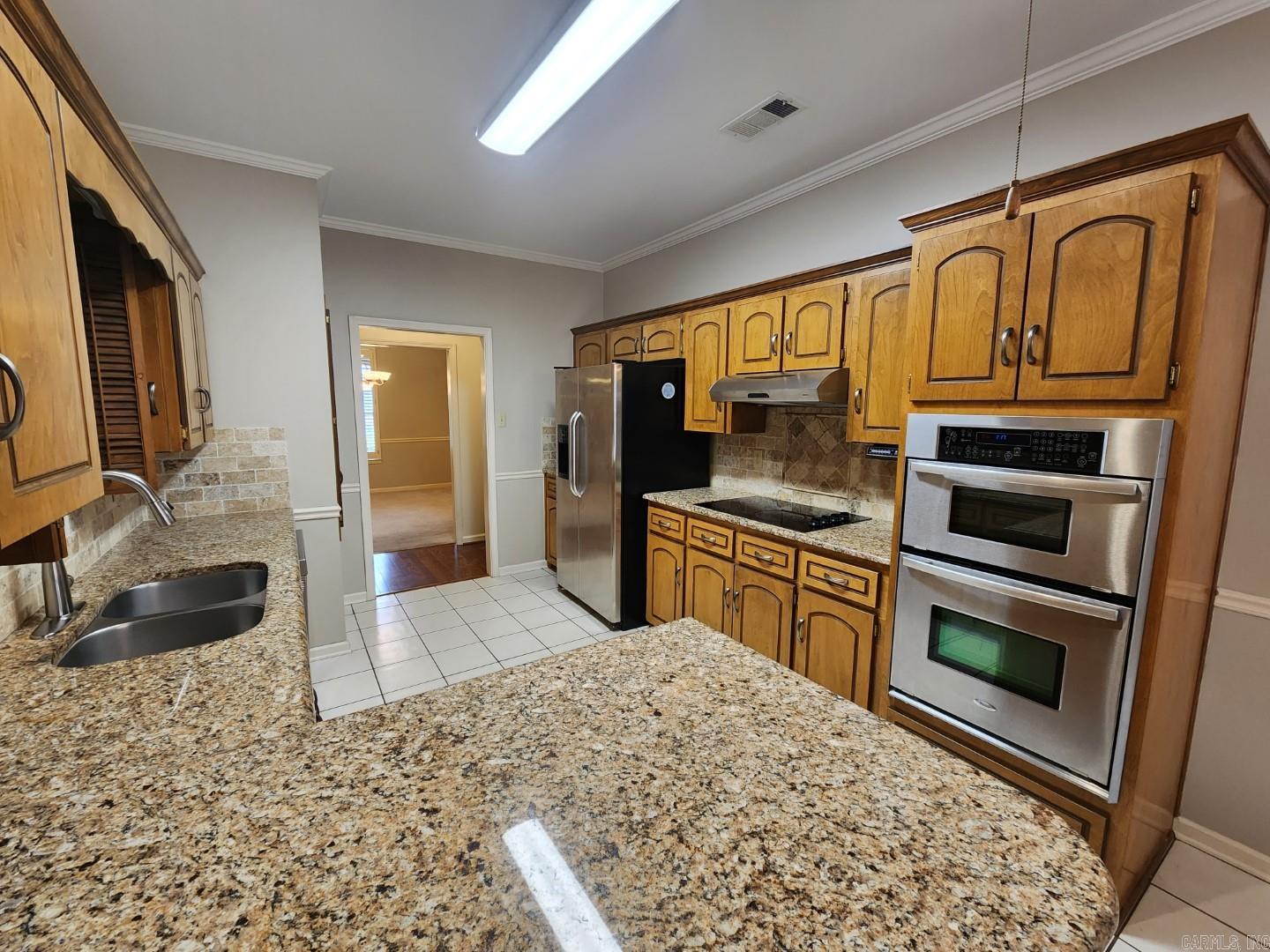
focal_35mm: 13
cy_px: 476
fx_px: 477
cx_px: 635
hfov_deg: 106.2
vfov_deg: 89.9
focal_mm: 2.2
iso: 200
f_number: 2.2
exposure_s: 1/60
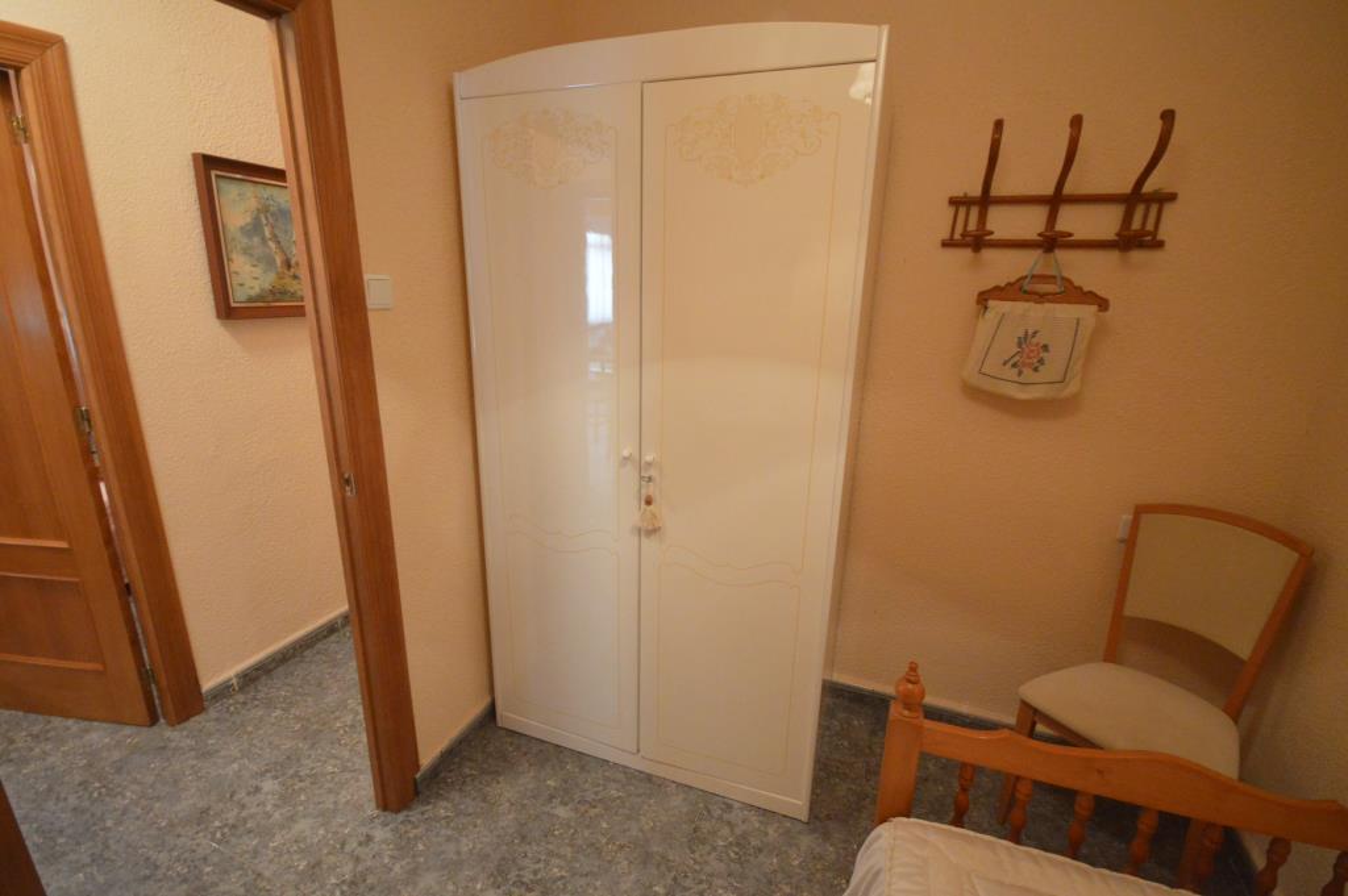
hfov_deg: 100.4
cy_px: 448
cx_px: 674
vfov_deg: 77.2
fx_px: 561
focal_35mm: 15
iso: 3200
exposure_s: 1/30
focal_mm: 10
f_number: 4
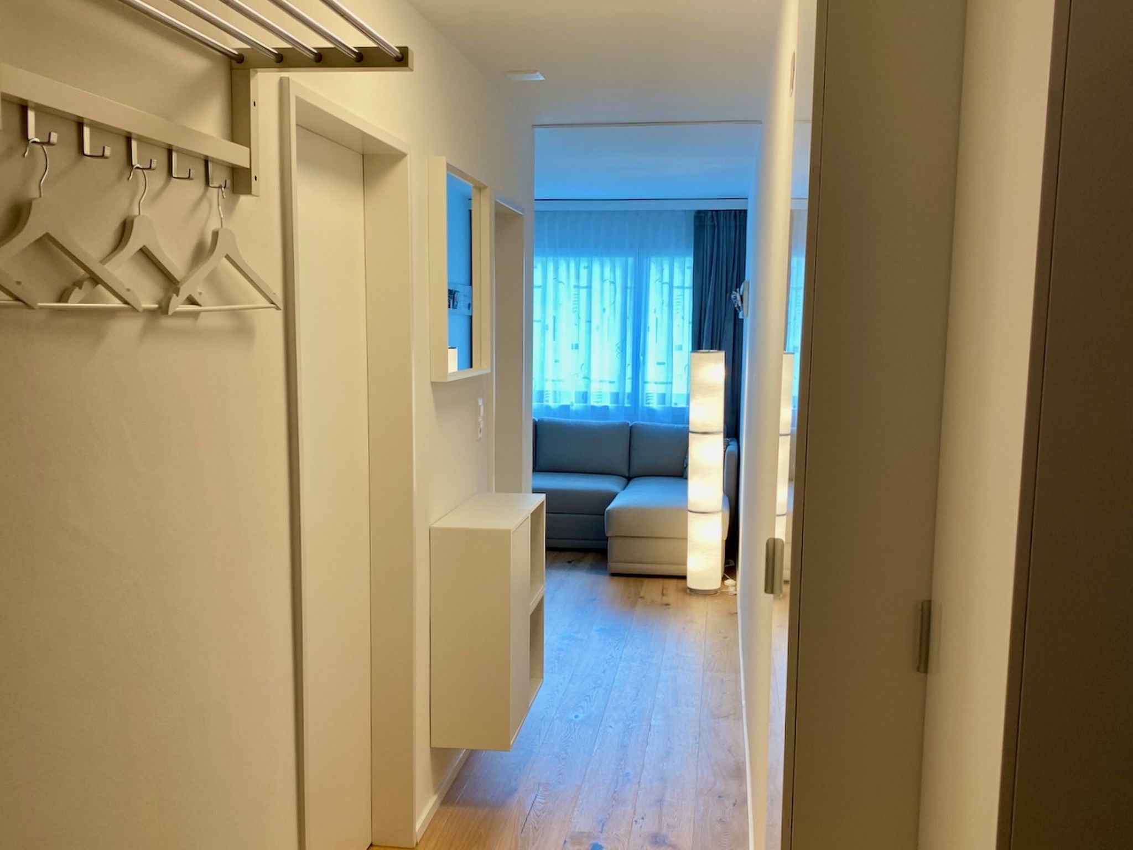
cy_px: 425
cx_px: 566
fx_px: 851
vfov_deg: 53.1
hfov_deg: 67.3
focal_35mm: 26
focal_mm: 4.25
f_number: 1.8
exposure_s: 1/100
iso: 80
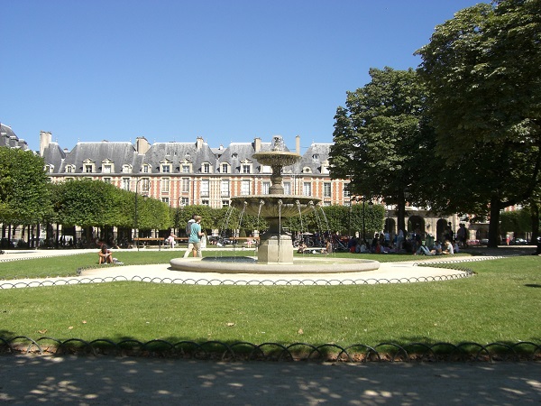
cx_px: 270
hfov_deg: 49.0
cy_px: 203
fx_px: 594
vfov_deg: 37.7
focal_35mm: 38
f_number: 4.3
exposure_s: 1/500
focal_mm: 6.2
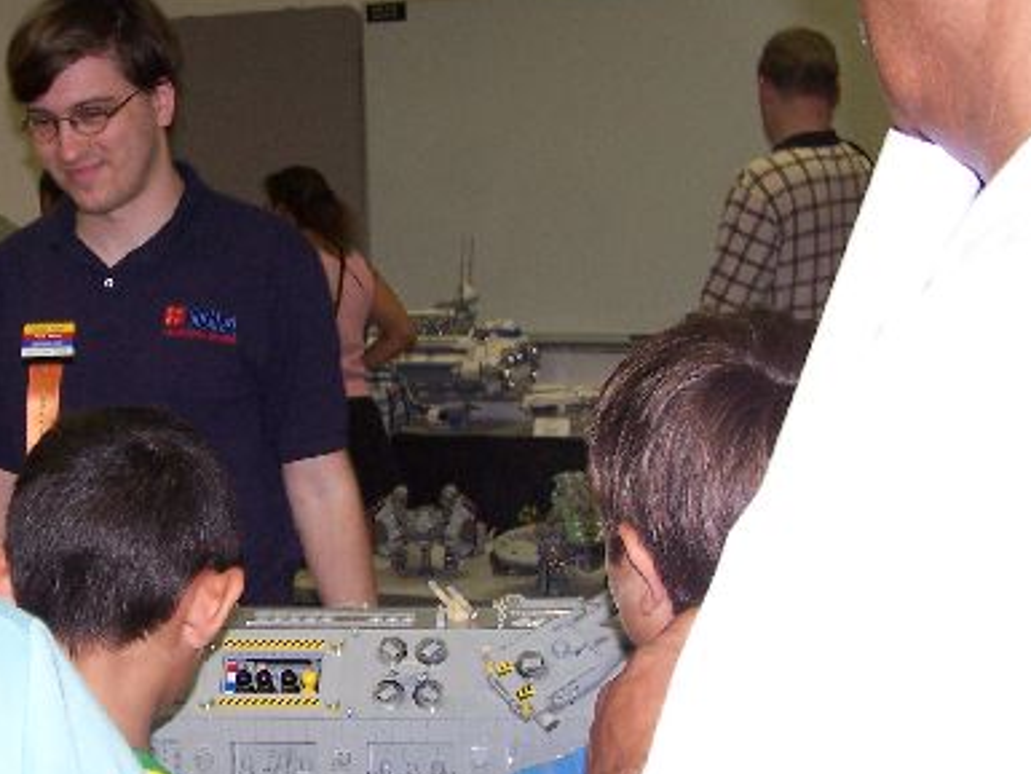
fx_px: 1907
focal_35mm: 64
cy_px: 455
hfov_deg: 29.7
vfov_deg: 22.9
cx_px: 246
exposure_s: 1/60
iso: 140
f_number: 2.8
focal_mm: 6.3
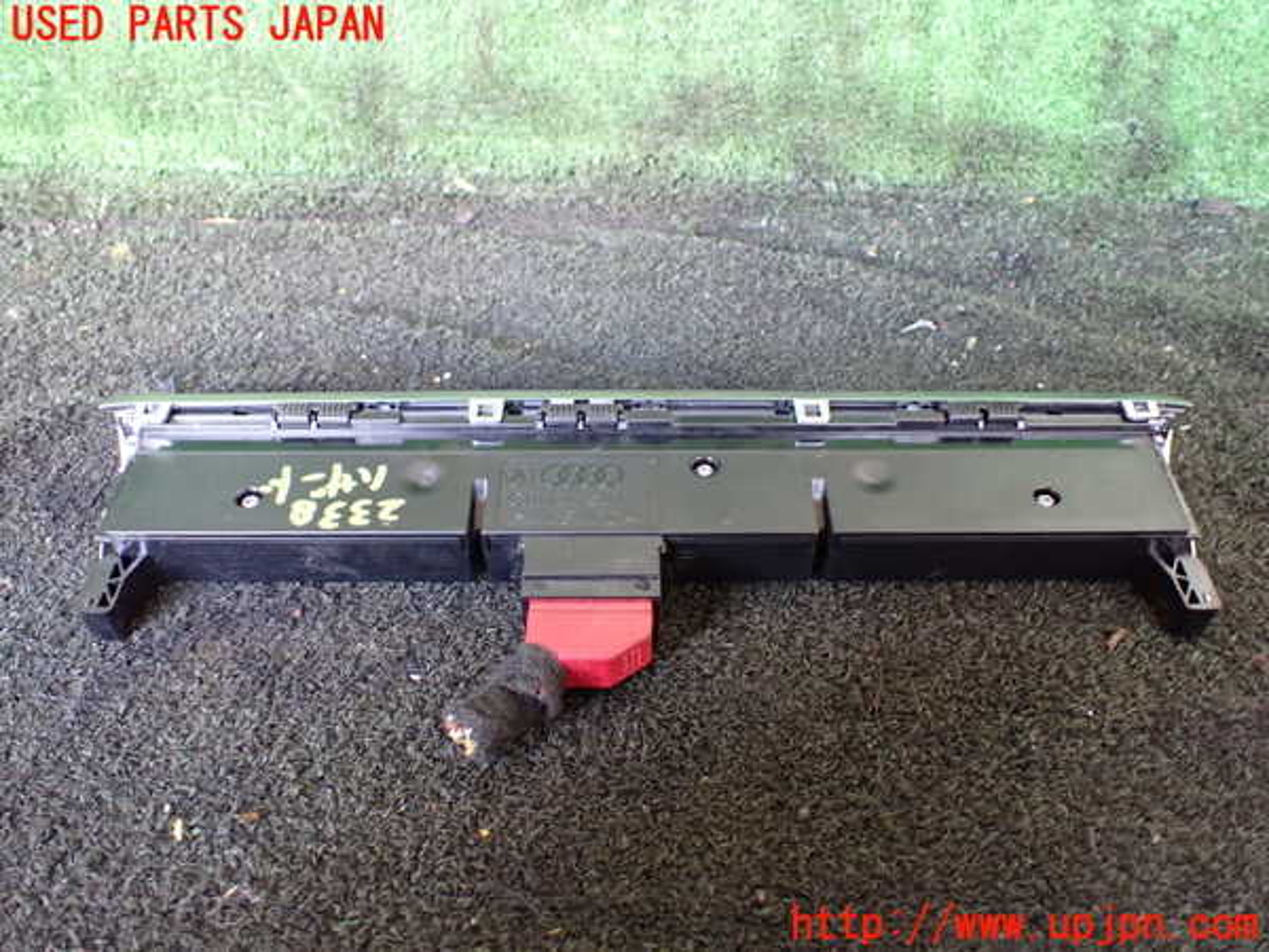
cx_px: 634
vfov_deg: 46.8
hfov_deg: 60.0
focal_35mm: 30
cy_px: 476
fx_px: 1100
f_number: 2.3
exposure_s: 1/30
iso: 800
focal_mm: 5.4
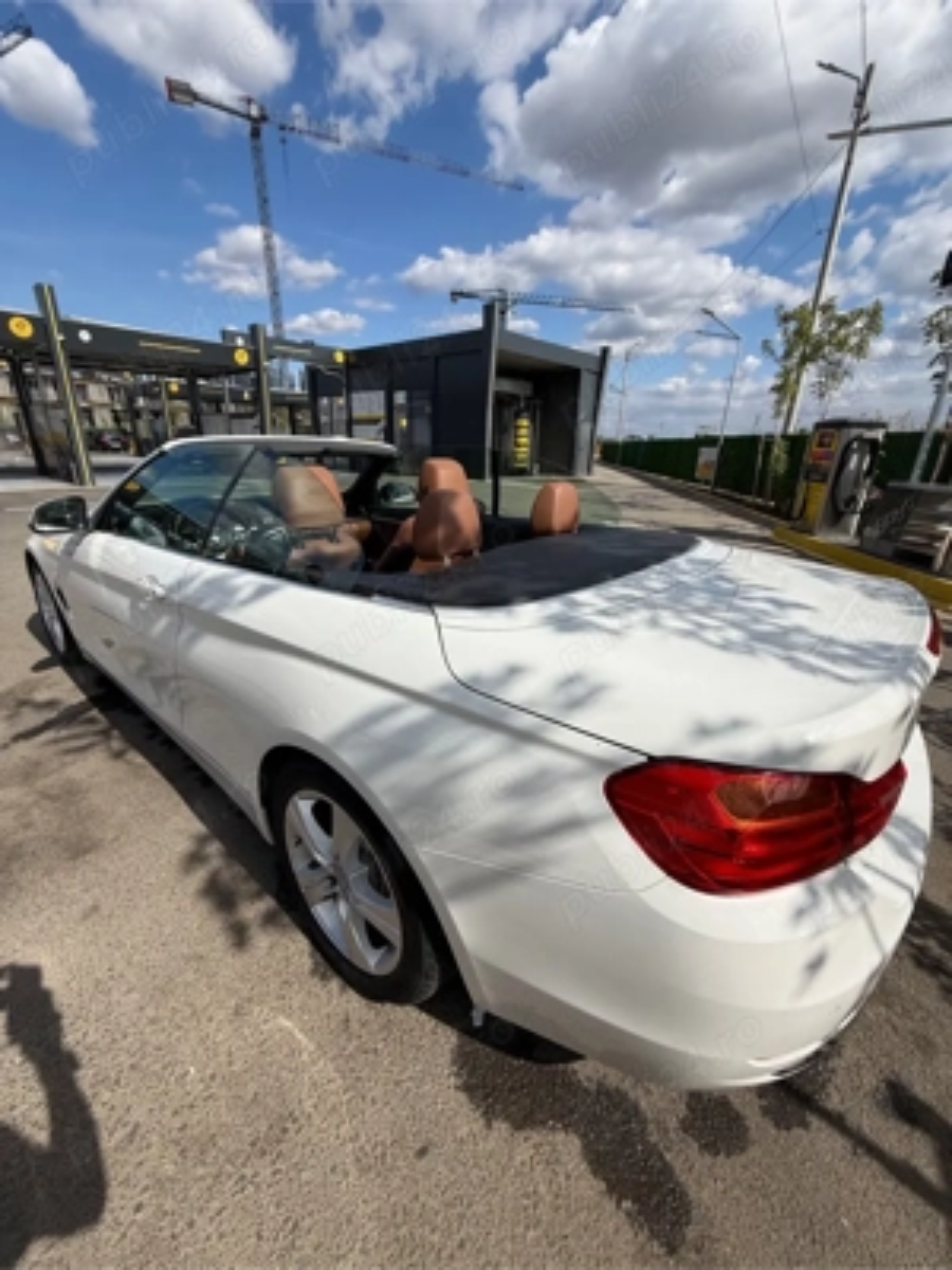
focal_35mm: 14
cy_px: 635
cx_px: 476
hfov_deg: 85.7
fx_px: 513
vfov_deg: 102.1
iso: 50
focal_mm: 2.22
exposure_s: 1/3891
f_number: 2.2
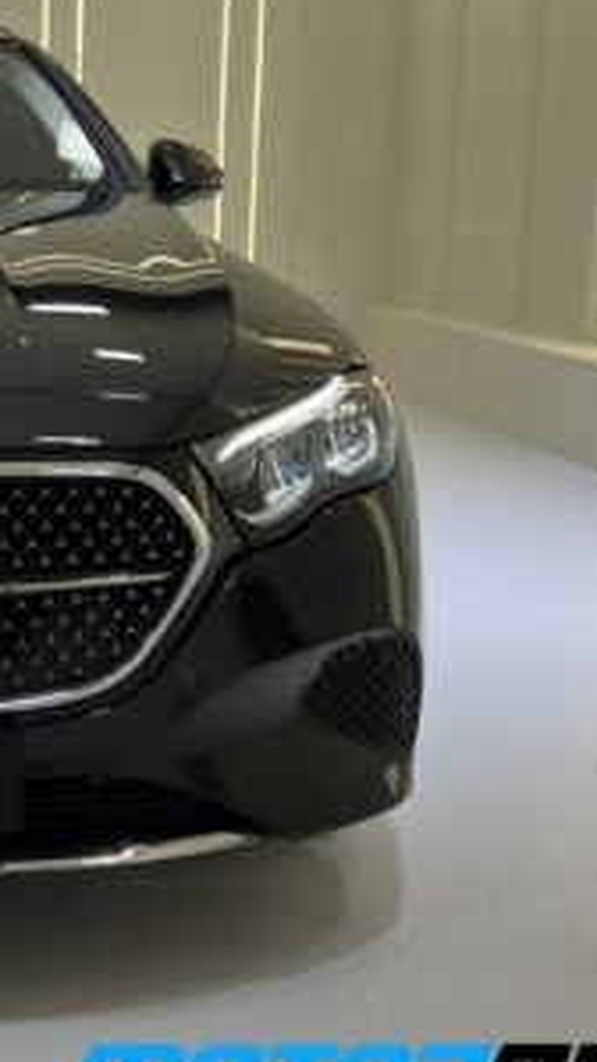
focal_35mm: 55
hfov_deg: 20.1
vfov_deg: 37.6
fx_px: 1549
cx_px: -167
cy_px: 382
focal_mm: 5.7
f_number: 1.5
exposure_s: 1/280
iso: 40
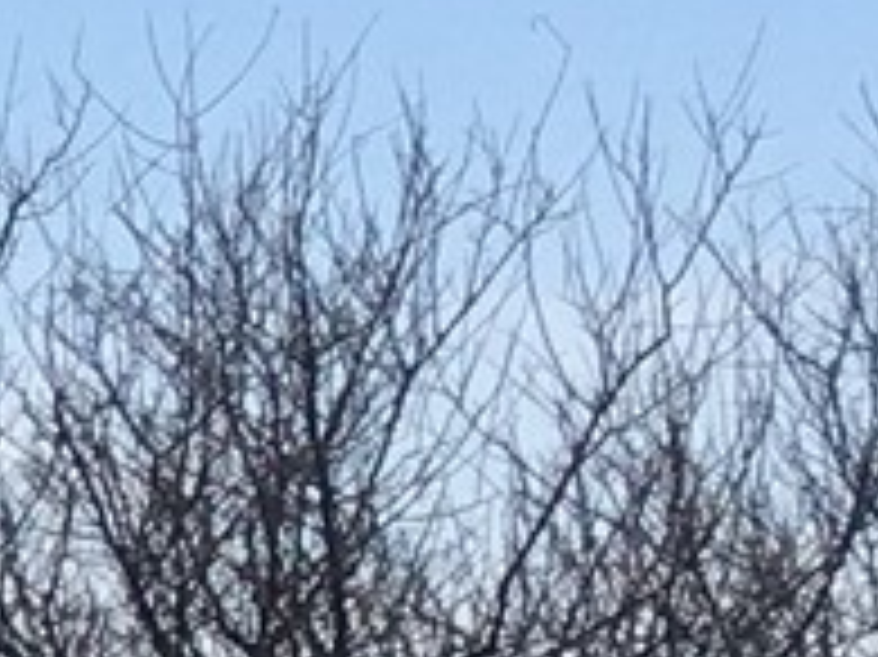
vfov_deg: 6.9
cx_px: -1450
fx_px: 5425
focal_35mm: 214
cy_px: 567
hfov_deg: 8.3
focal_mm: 4.15
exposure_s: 1/2024
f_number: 2.2
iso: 25
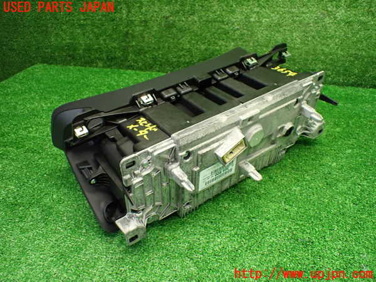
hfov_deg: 60.0
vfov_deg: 46.8
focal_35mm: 30
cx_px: 188
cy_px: 141
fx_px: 326
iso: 800
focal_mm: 5.4
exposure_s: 1/125
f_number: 2.3
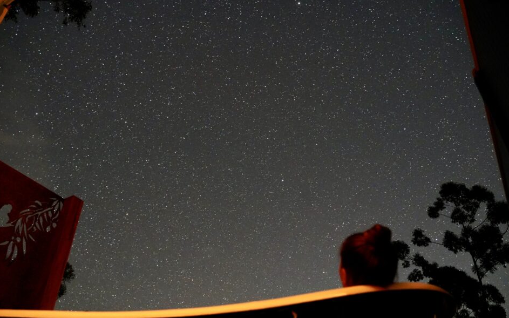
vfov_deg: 40.5
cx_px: 254
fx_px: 430
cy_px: 184
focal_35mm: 31
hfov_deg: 61.2
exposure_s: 15
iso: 10000
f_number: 3.5
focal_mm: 28
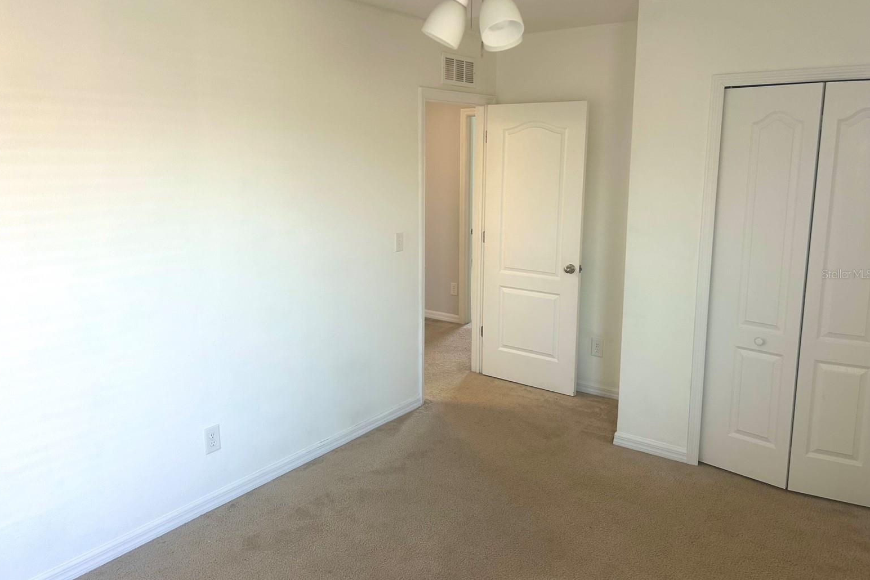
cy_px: 274
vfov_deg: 46.4
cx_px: 425
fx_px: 677
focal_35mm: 28
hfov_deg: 65.5
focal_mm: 5.7
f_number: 1.5
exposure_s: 1/60
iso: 64
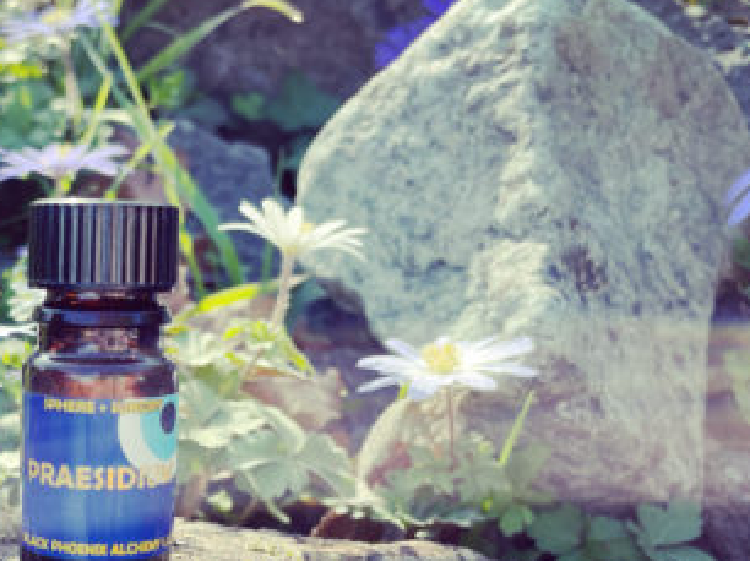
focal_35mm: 51
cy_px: 421
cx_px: 71
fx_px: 1104
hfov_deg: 35.3
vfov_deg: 28.1
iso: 32
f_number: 1.6
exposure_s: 1/596
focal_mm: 4.2
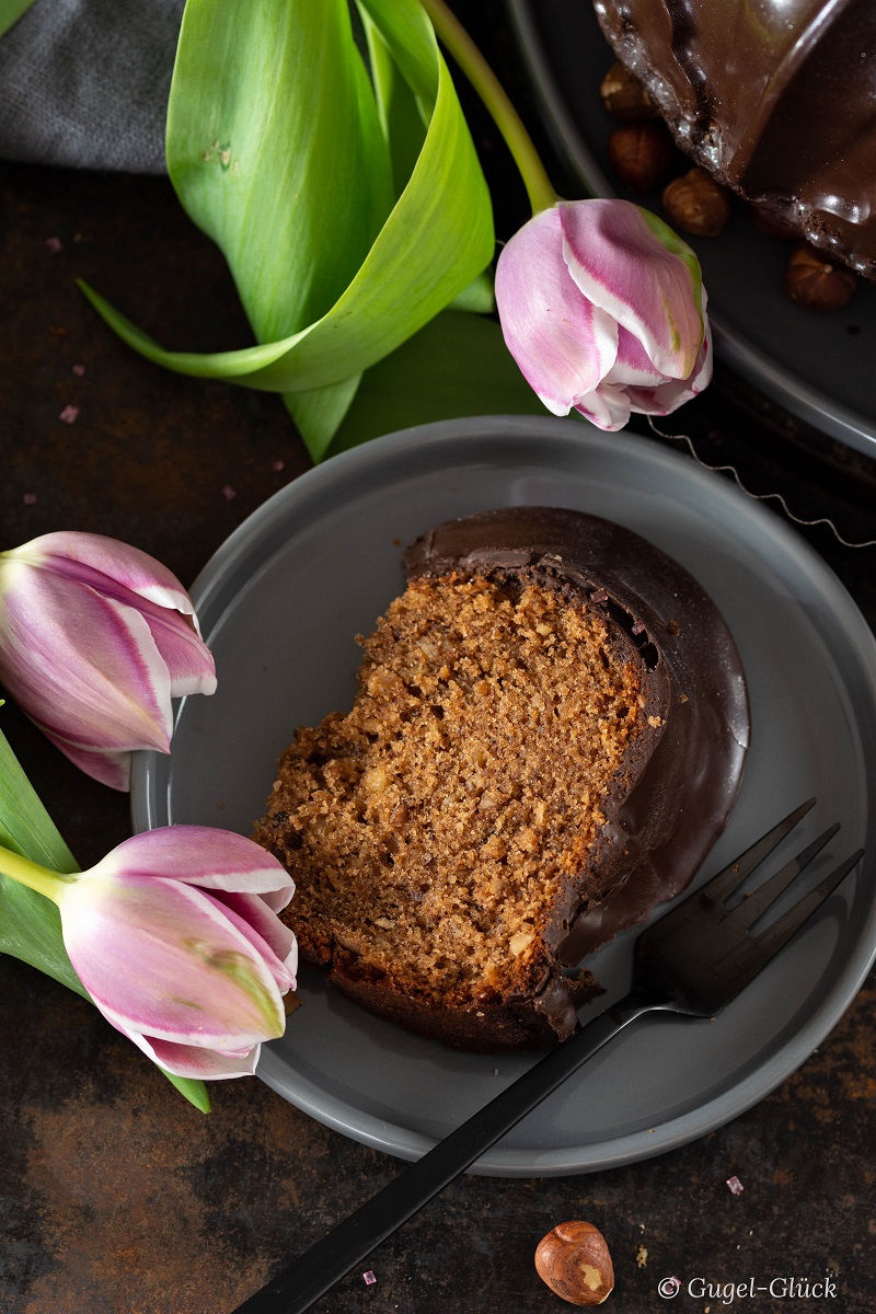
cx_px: 438
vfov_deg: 13.0
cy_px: 657
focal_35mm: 158
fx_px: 5748
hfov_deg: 8.7
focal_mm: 105
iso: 200
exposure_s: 1/25
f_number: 5
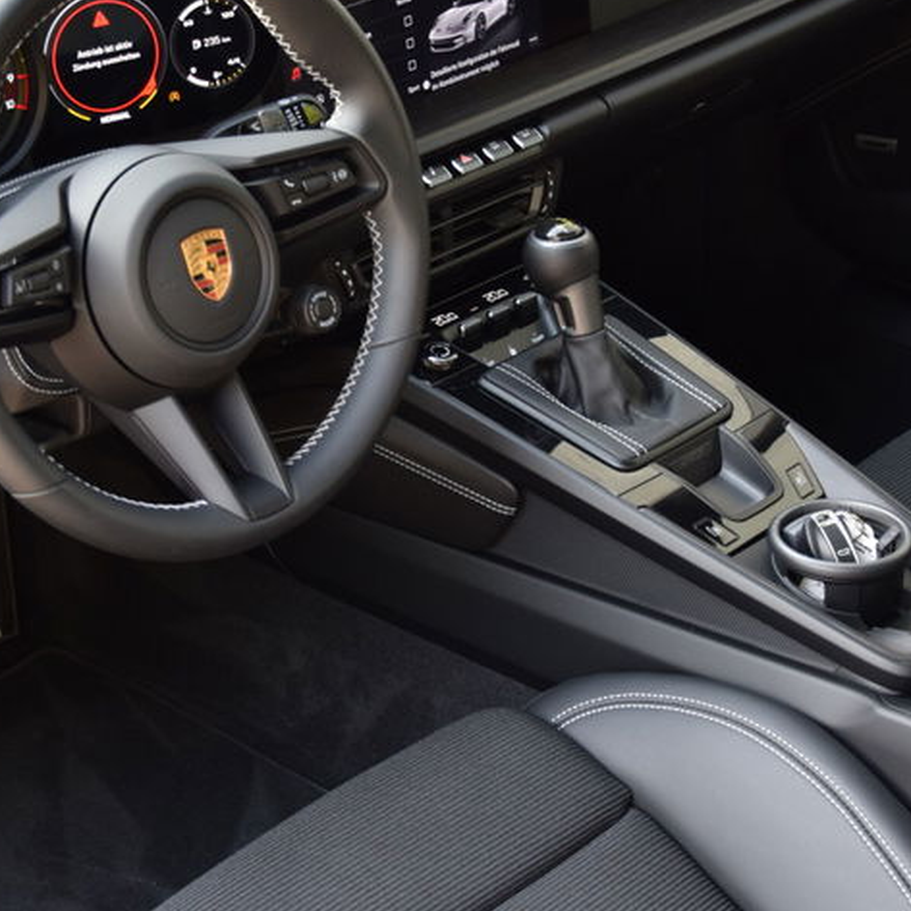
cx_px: 403
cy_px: 413
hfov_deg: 20.9
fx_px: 2471
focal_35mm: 83
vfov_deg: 20.9
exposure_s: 1/50
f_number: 4.2
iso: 500
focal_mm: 30
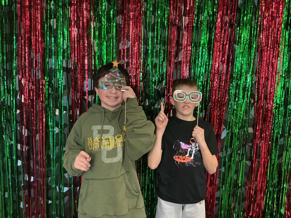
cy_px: 109
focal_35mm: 29
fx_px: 244
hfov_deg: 61.7
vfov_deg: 48.2
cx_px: 146
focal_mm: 3
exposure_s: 1/60
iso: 250
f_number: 1.8
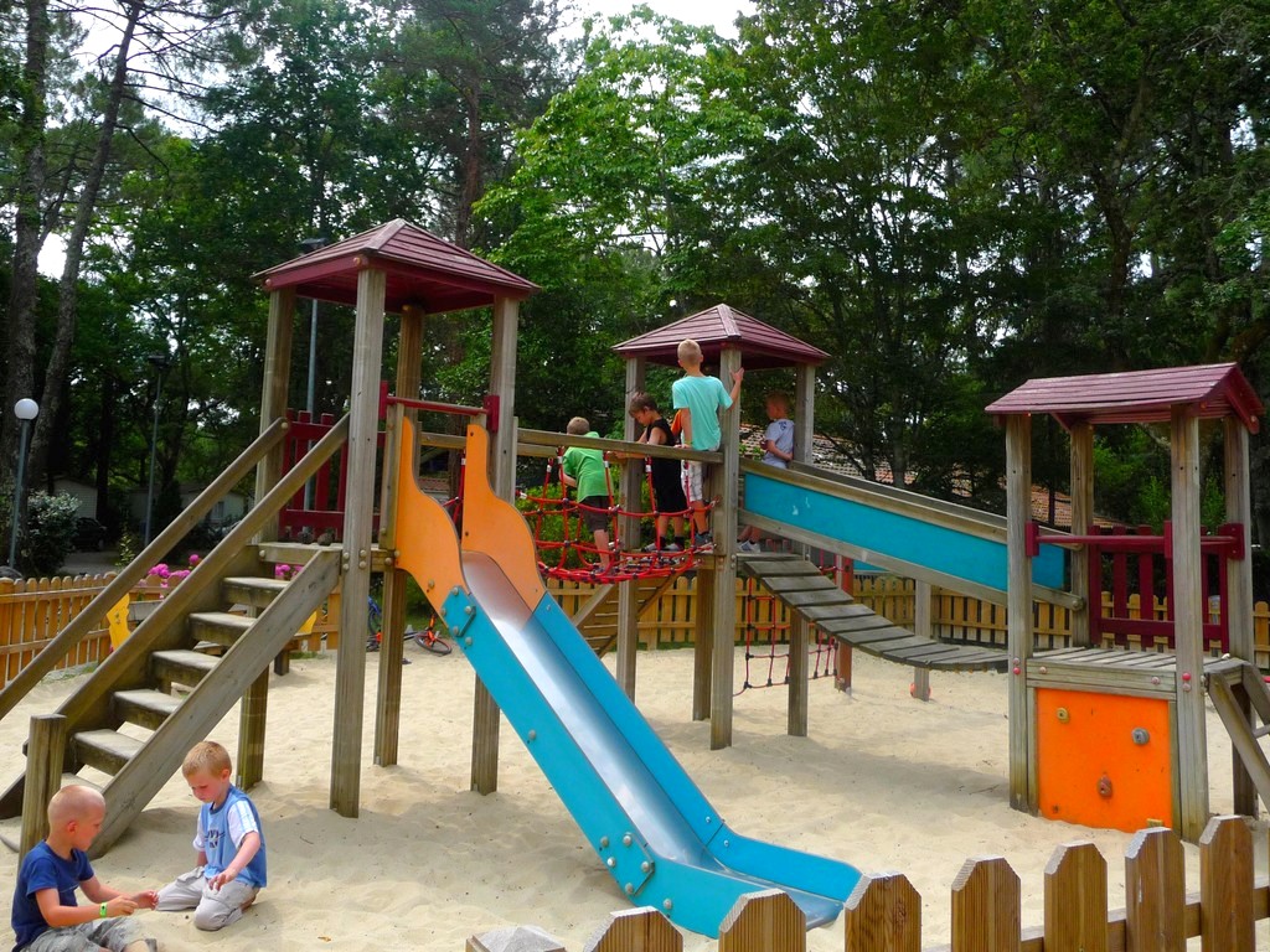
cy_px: 476
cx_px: 635
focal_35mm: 28
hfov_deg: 63.4
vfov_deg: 49.7
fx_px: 1027
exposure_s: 1/800
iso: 100
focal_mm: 4.7
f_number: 3.3
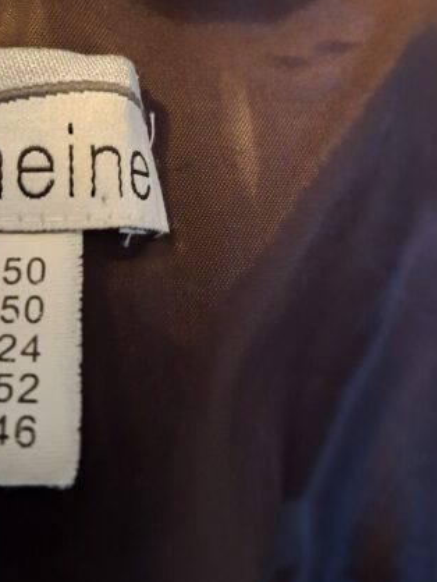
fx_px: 740
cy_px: 156
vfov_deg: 41.8
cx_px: 157
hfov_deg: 32.7
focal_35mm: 44
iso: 1000
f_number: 1.8
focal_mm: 5.54
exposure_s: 1/20
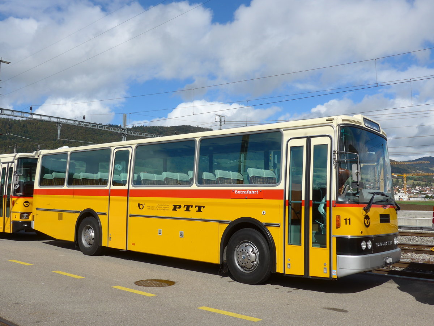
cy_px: 163
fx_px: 426
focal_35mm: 34
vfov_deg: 41.8
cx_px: 217
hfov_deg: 54.0
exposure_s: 1/1600
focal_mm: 7
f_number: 3.2
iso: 80
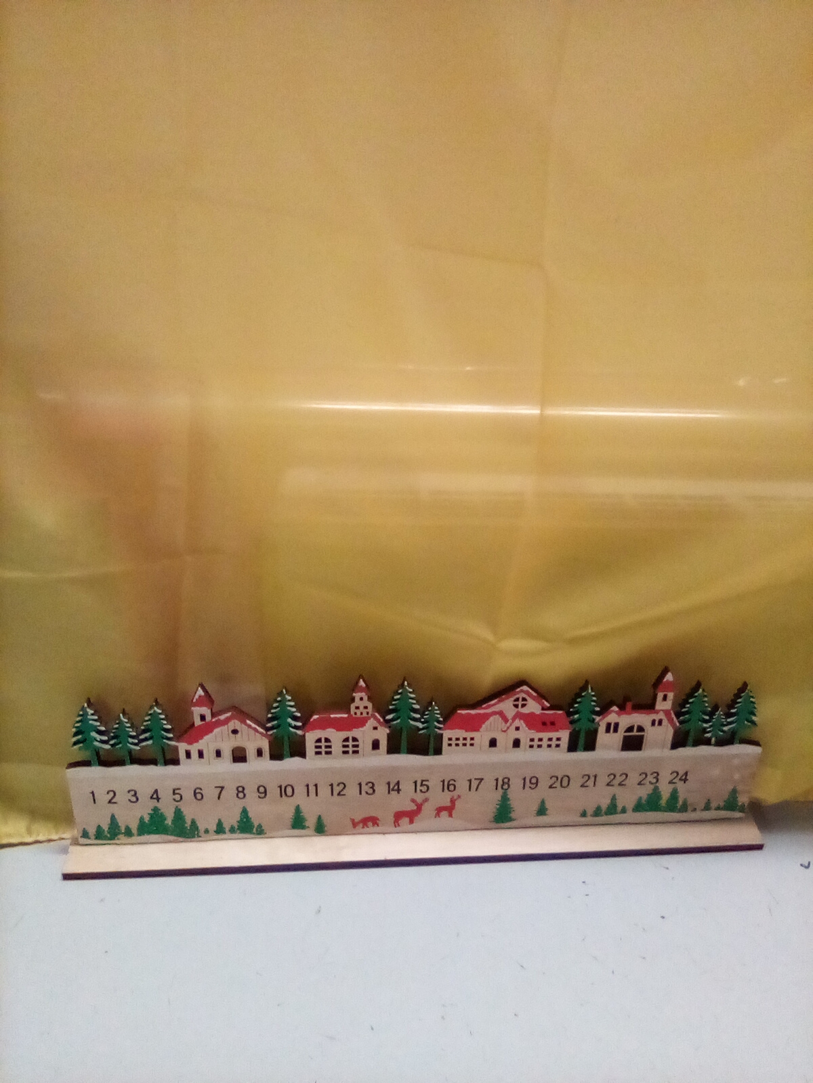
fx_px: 877
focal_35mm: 28
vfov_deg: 63.4
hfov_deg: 49.7
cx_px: 406
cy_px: 542
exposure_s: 1/25
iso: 241
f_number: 2.2
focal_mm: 2.27
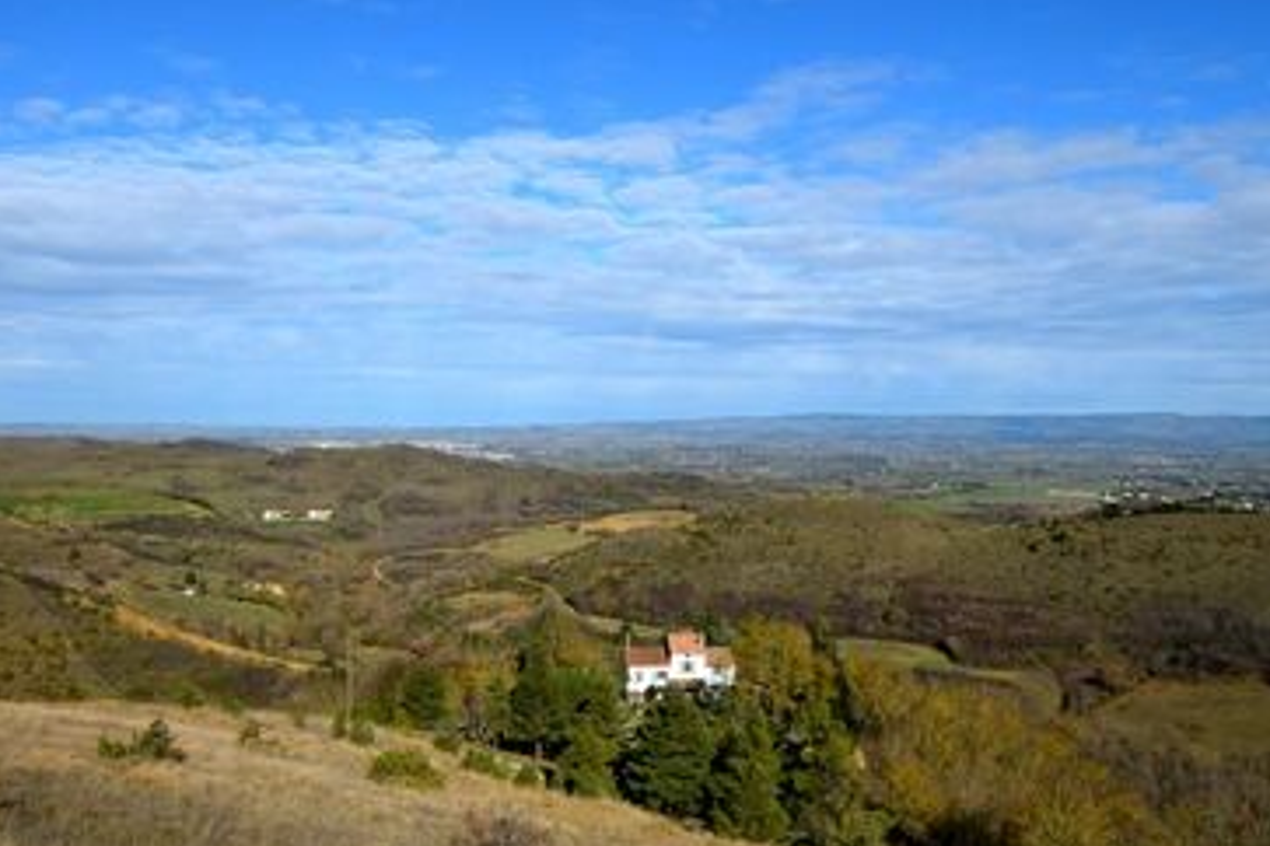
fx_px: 1164
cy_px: 383
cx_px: 635
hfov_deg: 57.2
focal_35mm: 33
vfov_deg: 39.9
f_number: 11
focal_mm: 16
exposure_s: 1/500
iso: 200
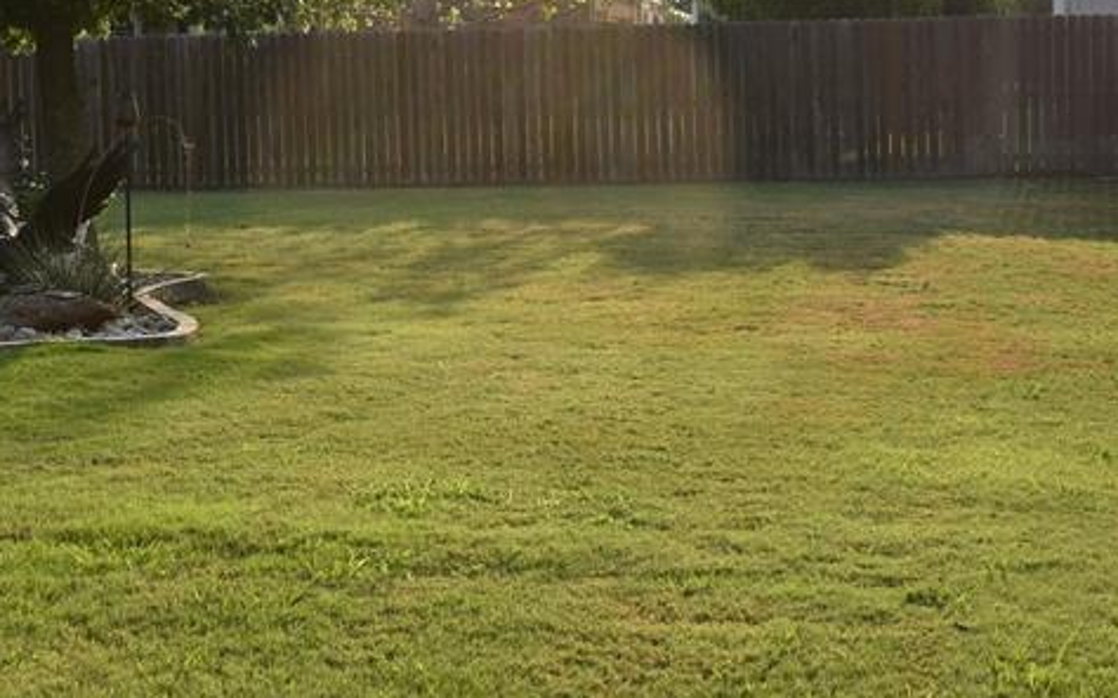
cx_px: 486
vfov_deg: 14.6
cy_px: 146
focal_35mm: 89
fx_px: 2714
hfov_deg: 23.3
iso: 100
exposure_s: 1/200
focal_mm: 27
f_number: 7.1
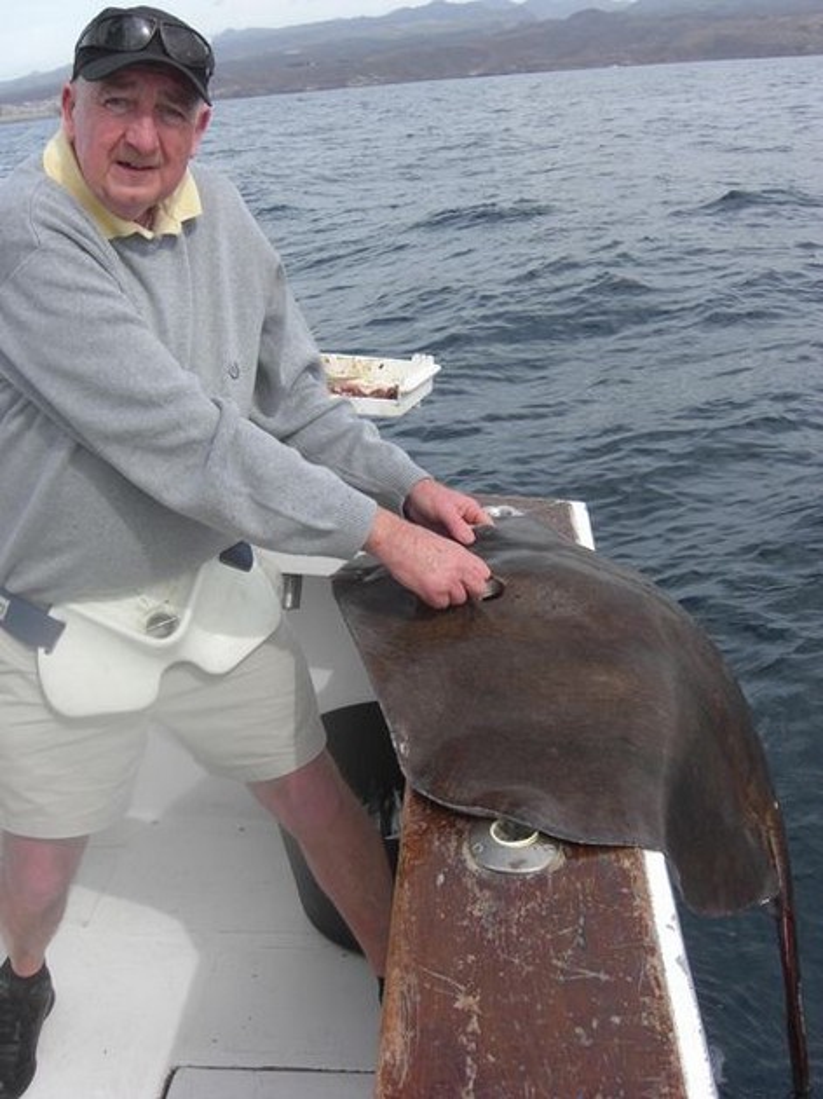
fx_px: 1205
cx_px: 412
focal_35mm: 38
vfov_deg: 49.0
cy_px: 550
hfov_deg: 37.7
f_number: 4
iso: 80
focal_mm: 7.9
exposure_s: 1/800
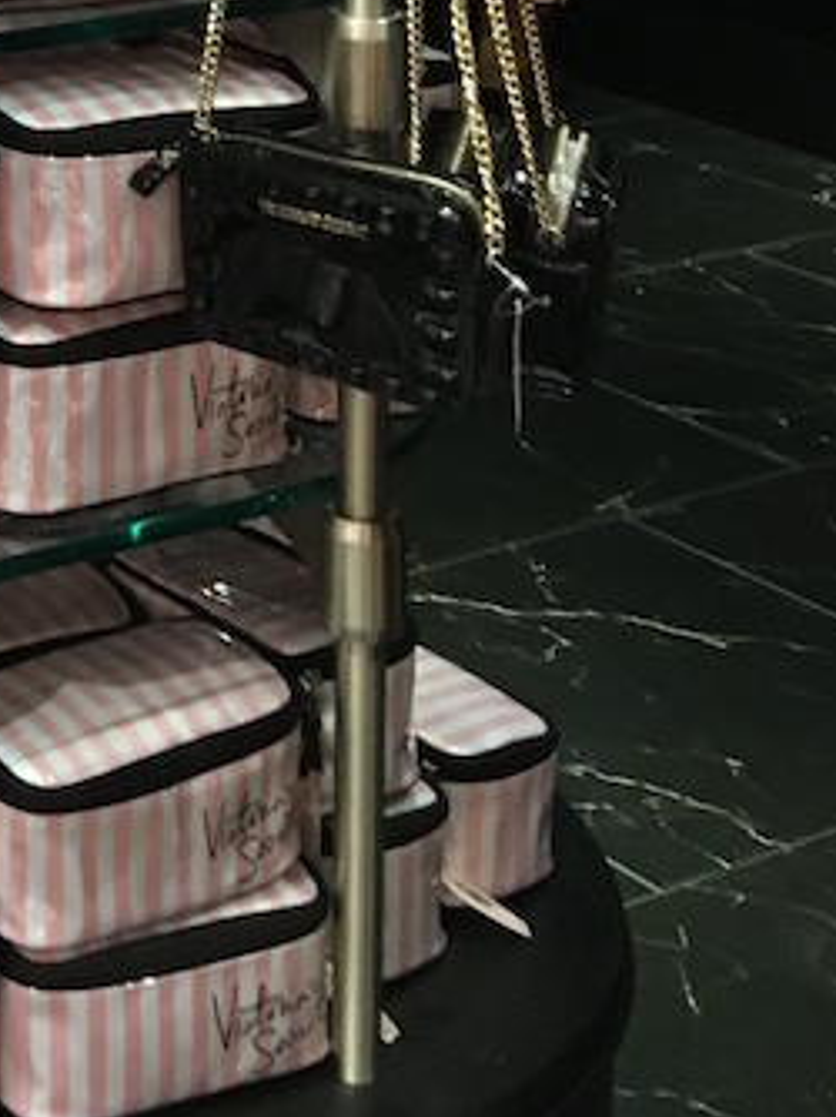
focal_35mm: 89
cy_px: -375
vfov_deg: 20.0
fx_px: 2870
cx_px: -425
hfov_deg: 15.3
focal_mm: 4.15
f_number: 2.2
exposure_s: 1/30
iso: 100
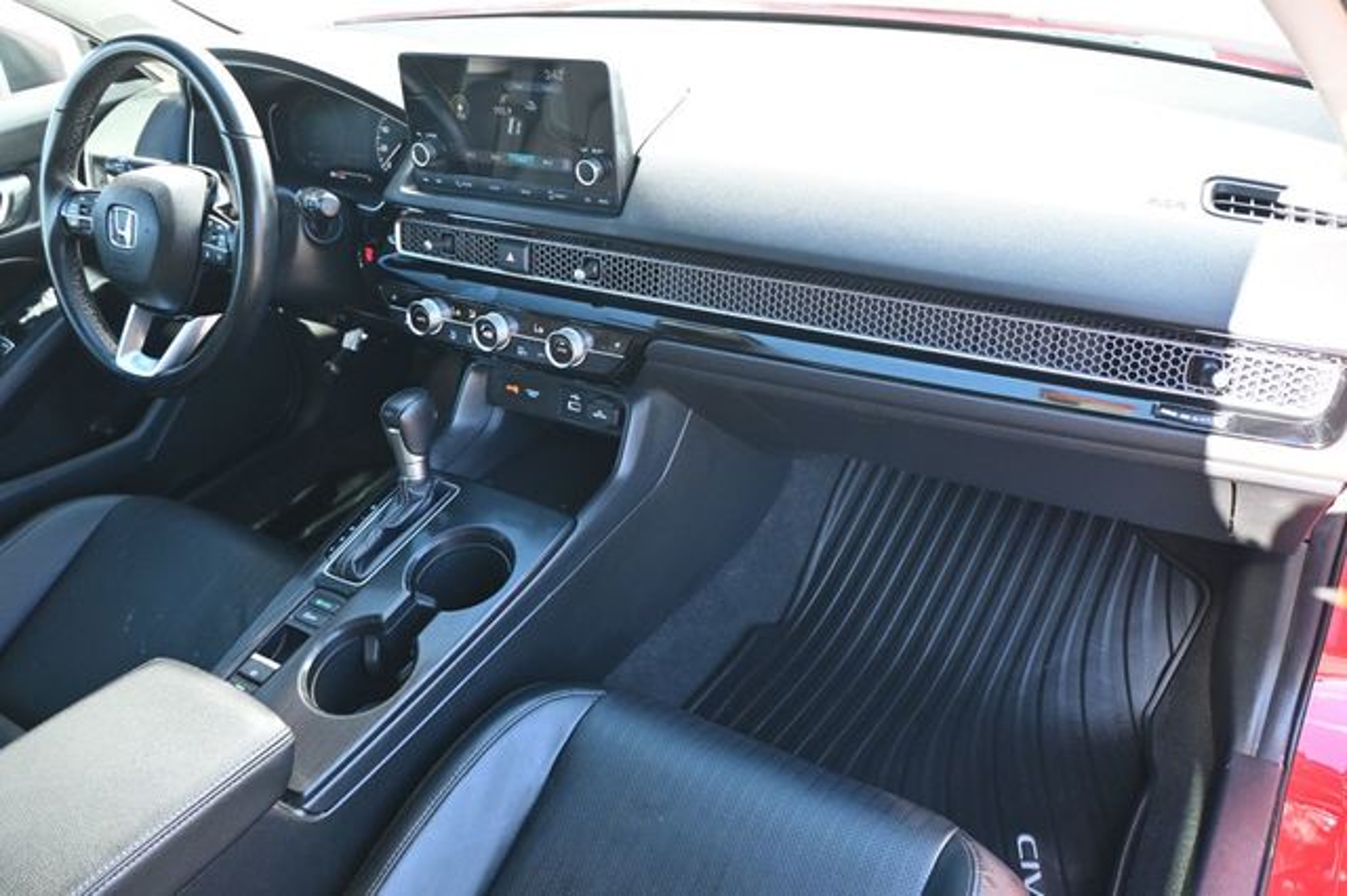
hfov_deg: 62.0
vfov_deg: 43.6
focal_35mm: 30
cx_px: 674
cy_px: 448
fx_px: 1122
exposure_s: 1/125
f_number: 3.8
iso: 1000
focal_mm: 20
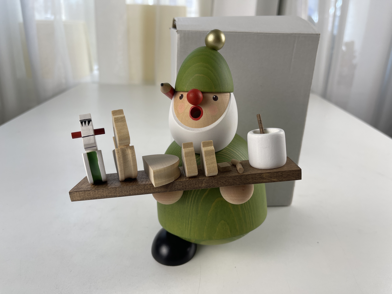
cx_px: 196
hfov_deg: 69.4
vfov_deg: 54.9
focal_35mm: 25
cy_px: 147
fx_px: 283
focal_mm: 5.1
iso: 32
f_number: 1.6
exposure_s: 1/138
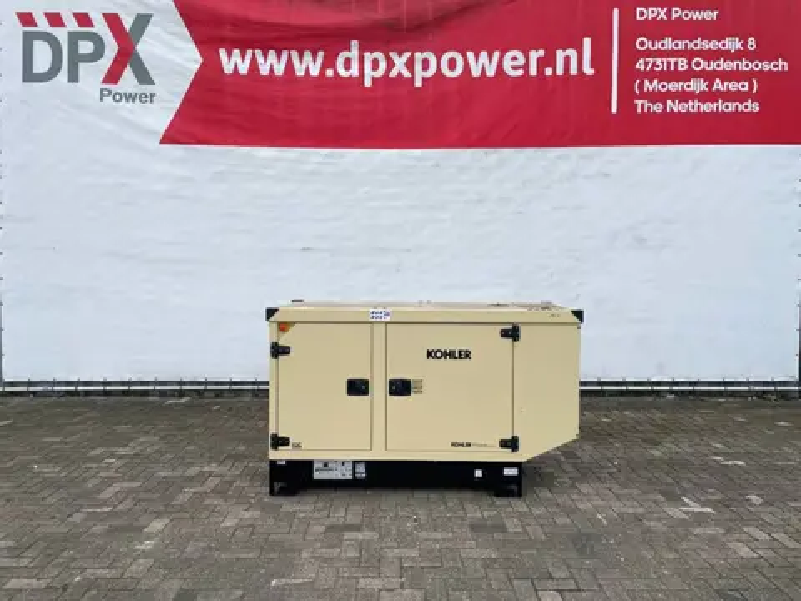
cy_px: 300
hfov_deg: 67.3
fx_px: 602
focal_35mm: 26
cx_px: 400
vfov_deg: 53.1
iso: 32
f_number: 1.6
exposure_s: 1/1887
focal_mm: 4.2
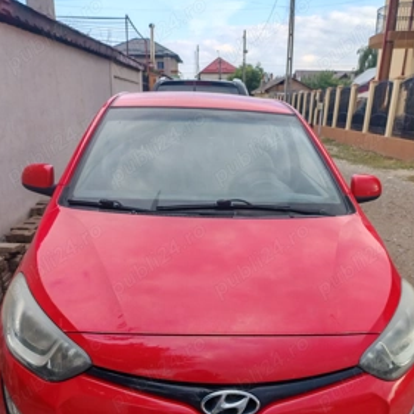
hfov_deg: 48.4
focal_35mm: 34
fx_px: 460
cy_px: 284
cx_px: 209
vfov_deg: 47.5
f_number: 1.95
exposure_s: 1/840
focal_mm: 5.52
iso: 50
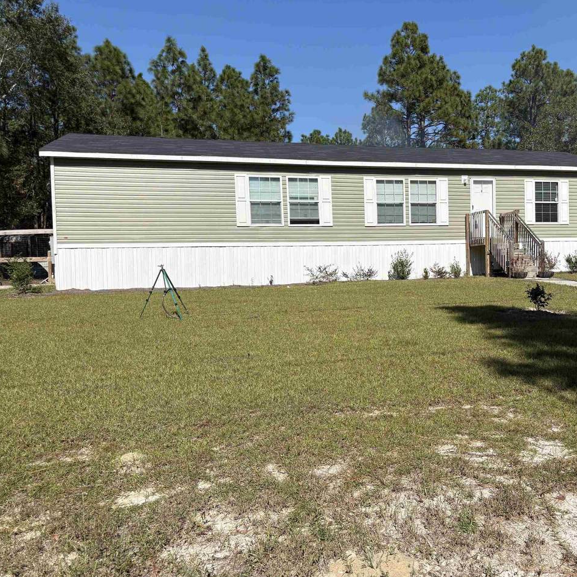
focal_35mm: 31
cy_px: 291
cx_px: 386
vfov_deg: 52.5
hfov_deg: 51.5
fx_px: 585
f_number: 1.6
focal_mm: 5.96
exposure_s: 1/4950
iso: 50
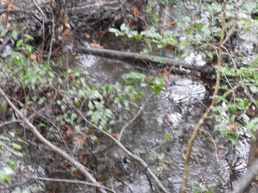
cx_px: 172
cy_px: 105
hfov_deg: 11.1
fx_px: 1327
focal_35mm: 178
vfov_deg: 8.3
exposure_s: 1/20
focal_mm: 20.6
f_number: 5
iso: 400
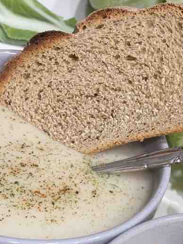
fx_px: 726
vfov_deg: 18.7
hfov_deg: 14.2
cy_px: 227
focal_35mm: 103
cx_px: 174
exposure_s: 1/50
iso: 100
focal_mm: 5.96
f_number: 1.6
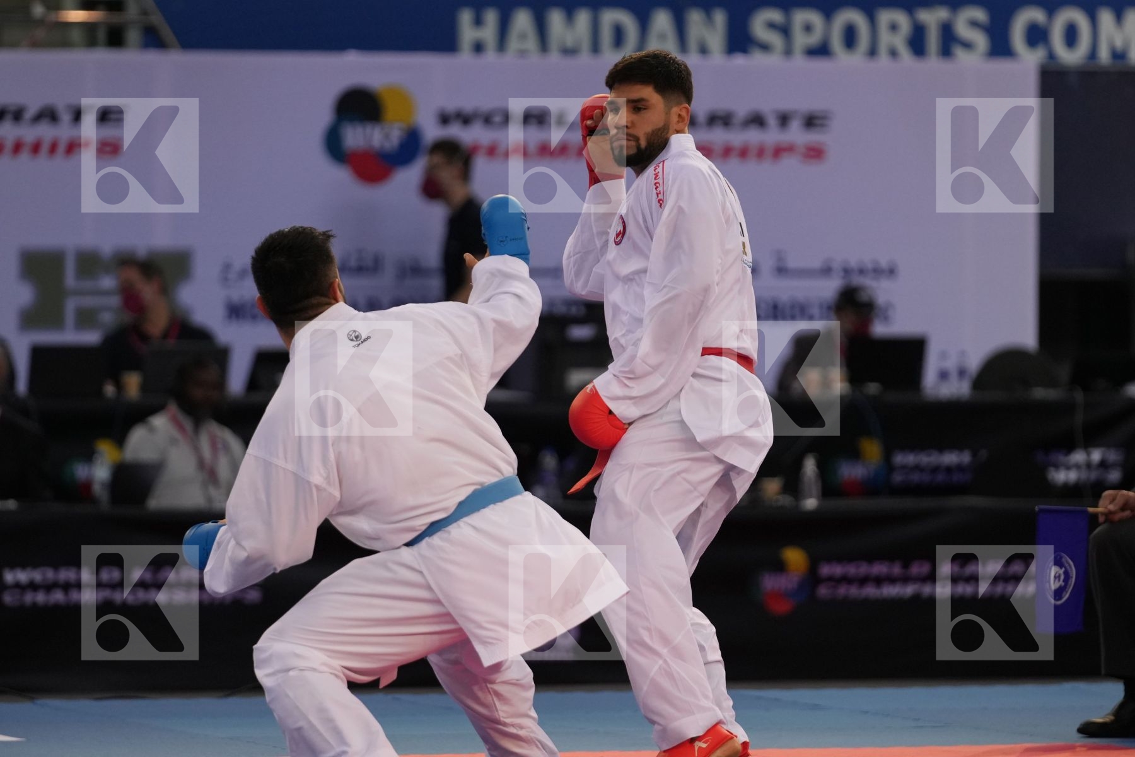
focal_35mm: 295
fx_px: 9300
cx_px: 568
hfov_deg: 7.0
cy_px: 378
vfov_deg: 4.7
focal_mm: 197
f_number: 2.8
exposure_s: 1/1000
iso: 1250
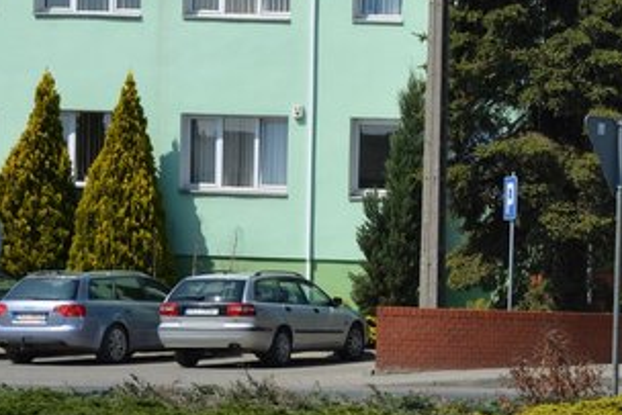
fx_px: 2454
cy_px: 357
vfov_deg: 9.6
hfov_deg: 13.9
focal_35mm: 142
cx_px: 814
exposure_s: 1/250
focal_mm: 32
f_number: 8
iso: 100
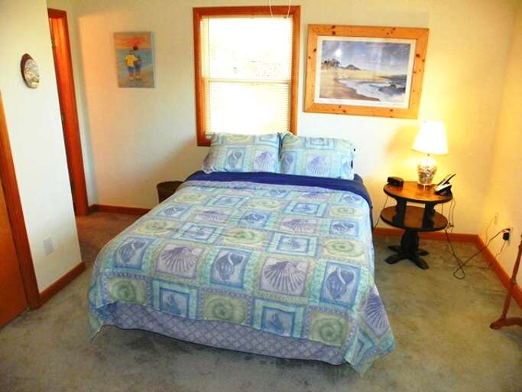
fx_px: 407
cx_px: 261
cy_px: 196
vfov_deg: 51.3
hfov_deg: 65.3
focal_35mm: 27
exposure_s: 1/40
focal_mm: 4.8
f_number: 2.8
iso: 160
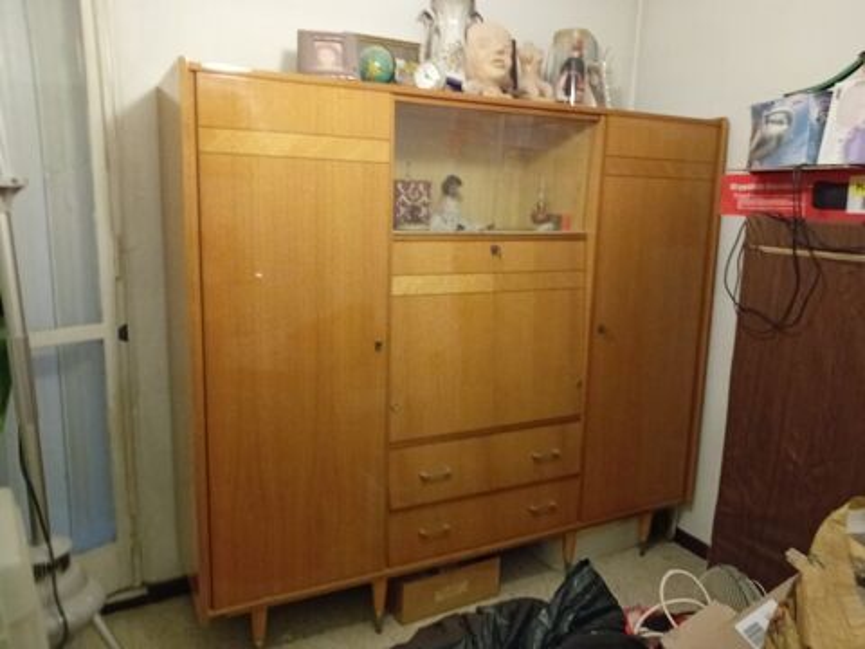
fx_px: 700
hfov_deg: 63.4
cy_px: 324
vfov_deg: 49.7
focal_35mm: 28
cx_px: 432
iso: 3200
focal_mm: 3.38
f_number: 2.8
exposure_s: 1/15
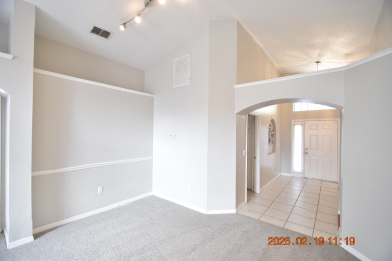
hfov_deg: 100.4
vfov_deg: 77.3
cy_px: 130
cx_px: 196
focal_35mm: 15
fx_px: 163
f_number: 3.5
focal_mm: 10
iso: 800
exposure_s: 1/45
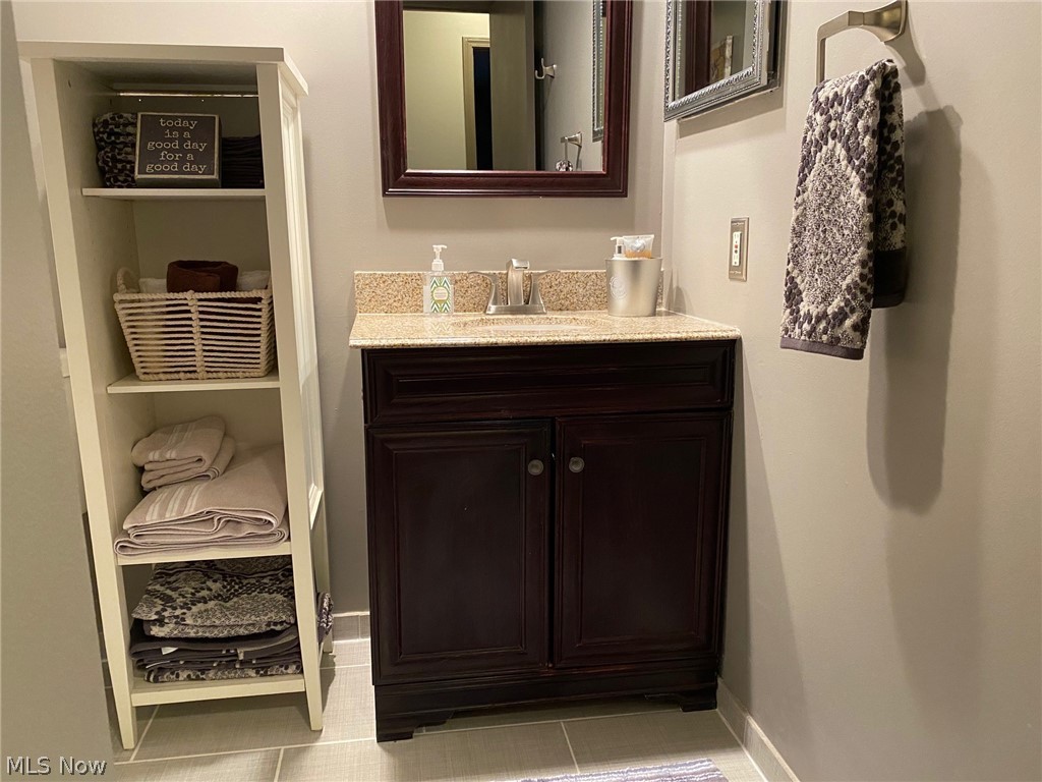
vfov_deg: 53.1
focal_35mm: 26
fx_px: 783
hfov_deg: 67.3
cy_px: 391
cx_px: 521
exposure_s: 1/40
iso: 400
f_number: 1.8
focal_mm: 4.25
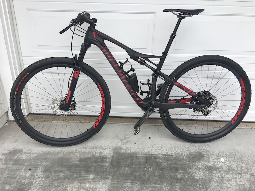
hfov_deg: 61.7
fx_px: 214
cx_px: 128
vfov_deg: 48.2
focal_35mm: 29
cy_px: 96
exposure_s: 1/430
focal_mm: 4.15
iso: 25
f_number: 2.2
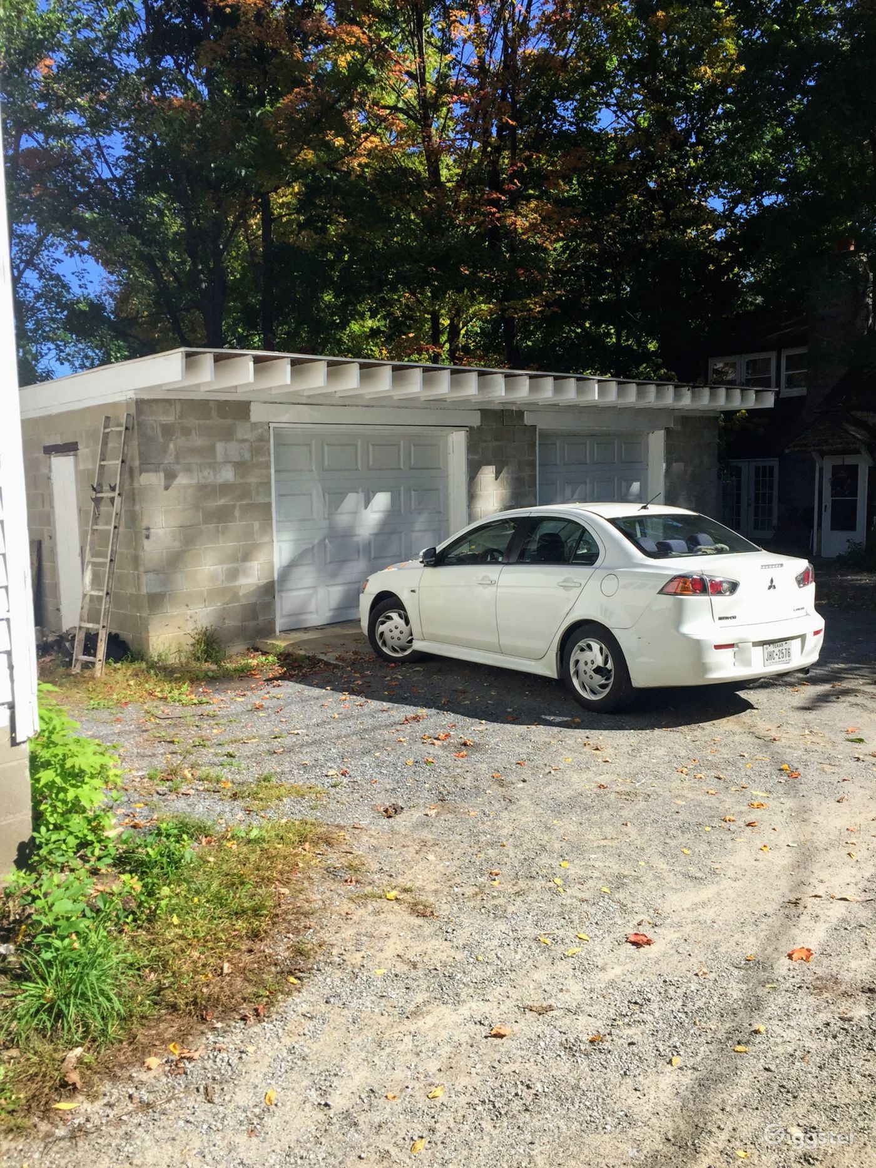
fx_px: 978
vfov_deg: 61.7
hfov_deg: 48.2
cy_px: 584
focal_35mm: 29
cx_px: 438
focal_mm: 4.15
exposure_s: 1/1163
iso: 32
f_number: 2.2
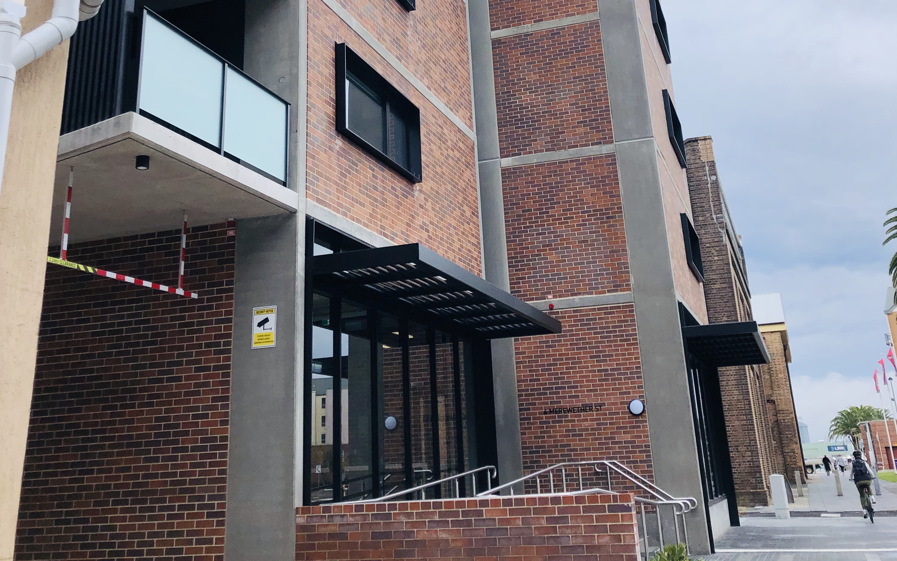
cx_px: 446
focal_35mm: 40
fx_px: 978
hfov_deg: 49.3
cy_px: 80
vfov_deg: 30.9
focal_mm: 3.99
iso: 20
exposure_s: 1/592
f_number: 1.8
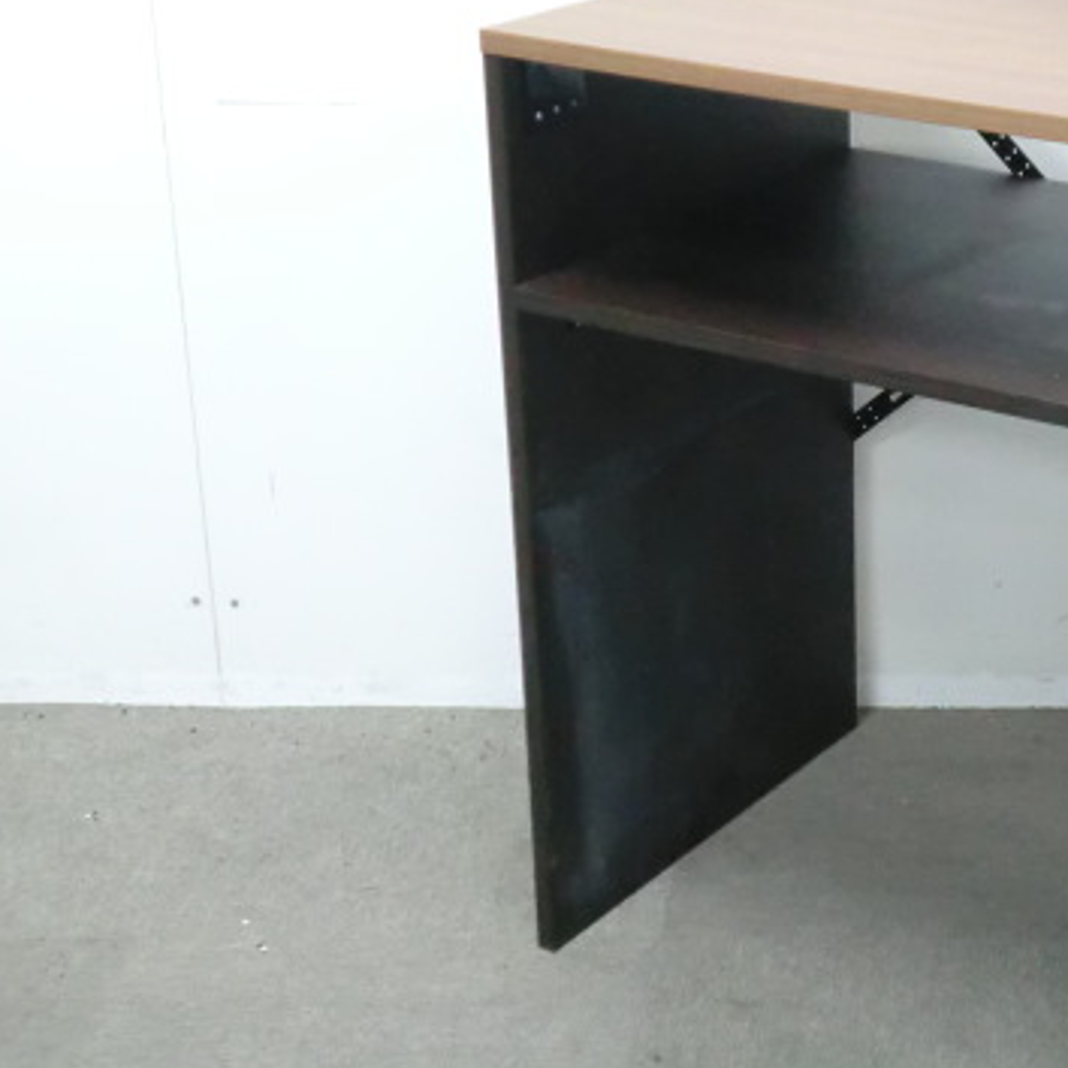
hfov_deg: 23.4
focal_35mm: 72
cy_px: 443
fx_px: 2513
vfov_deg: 24.0
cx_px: 938
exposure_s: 1/25
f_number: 4.3
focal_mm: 8.2
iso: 800
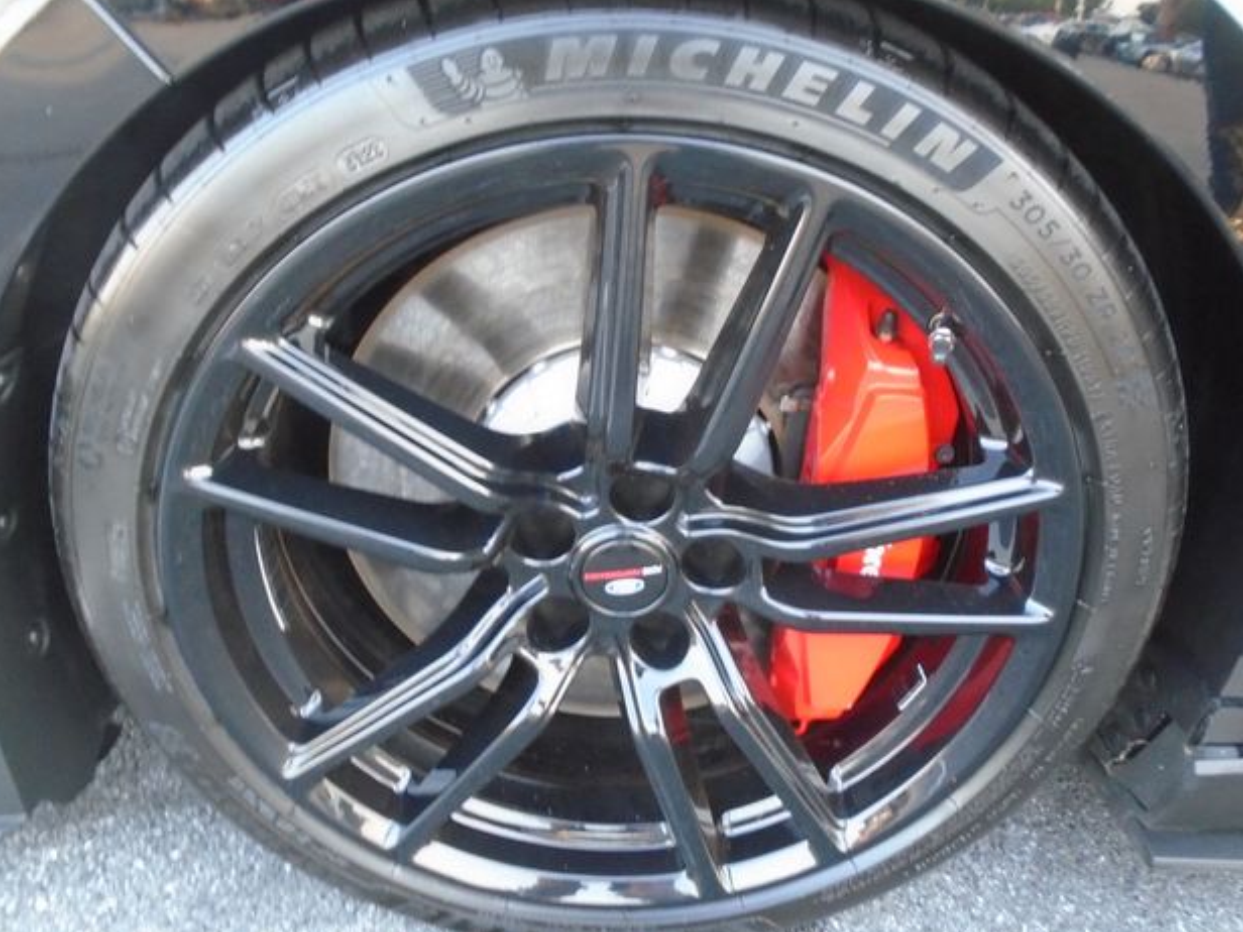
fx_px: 970
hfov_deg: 65.3
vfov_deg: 51.4
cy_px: 476
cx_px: 634
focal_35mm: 27
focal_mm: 4.6
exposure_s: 1/25
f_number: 3.2
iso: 400
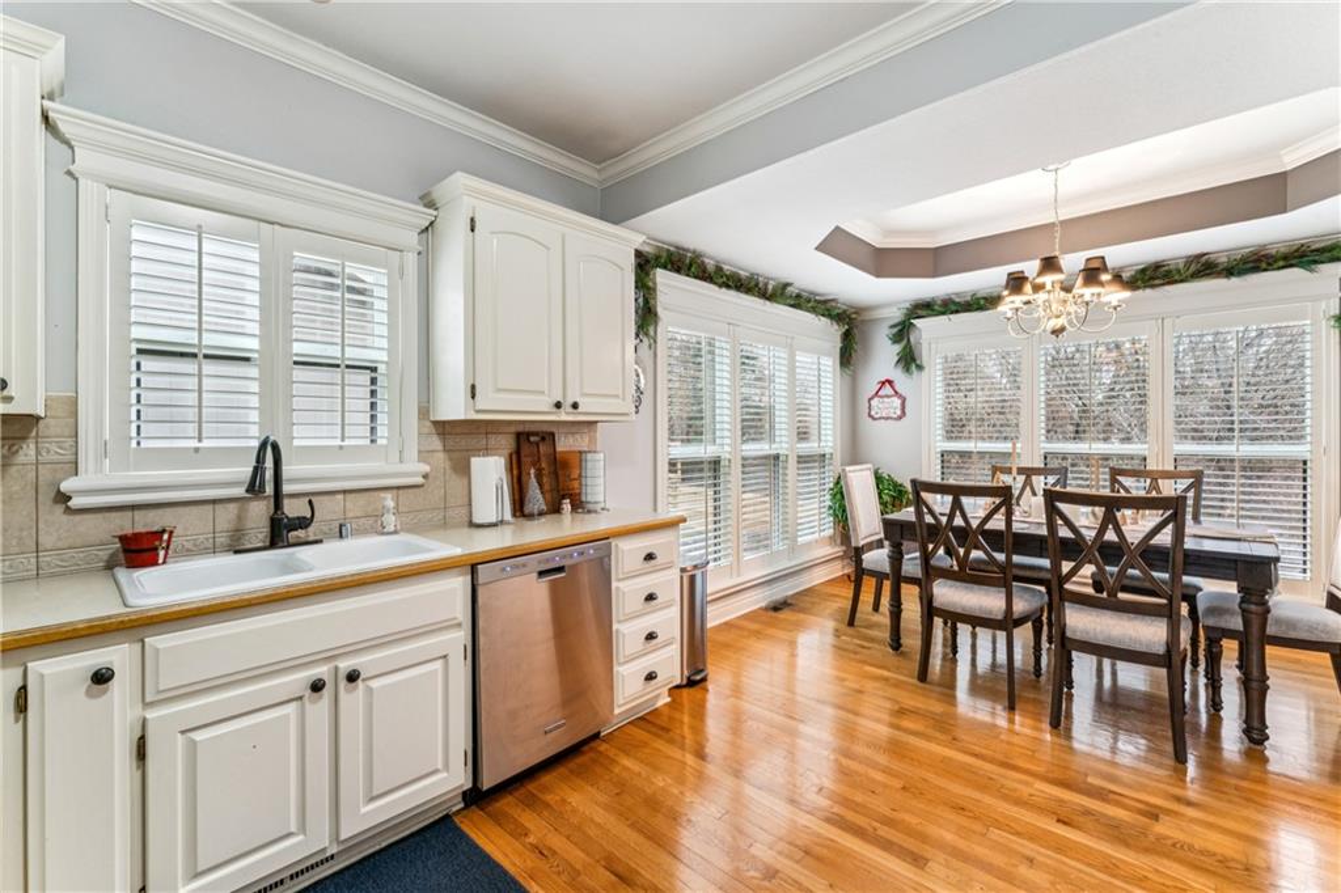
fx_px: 570
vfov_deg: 76.2
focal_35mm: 15
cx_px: 670
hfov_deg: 99.3
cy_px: 446
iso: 400
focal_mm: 15.3
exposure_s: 1/5
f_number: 13
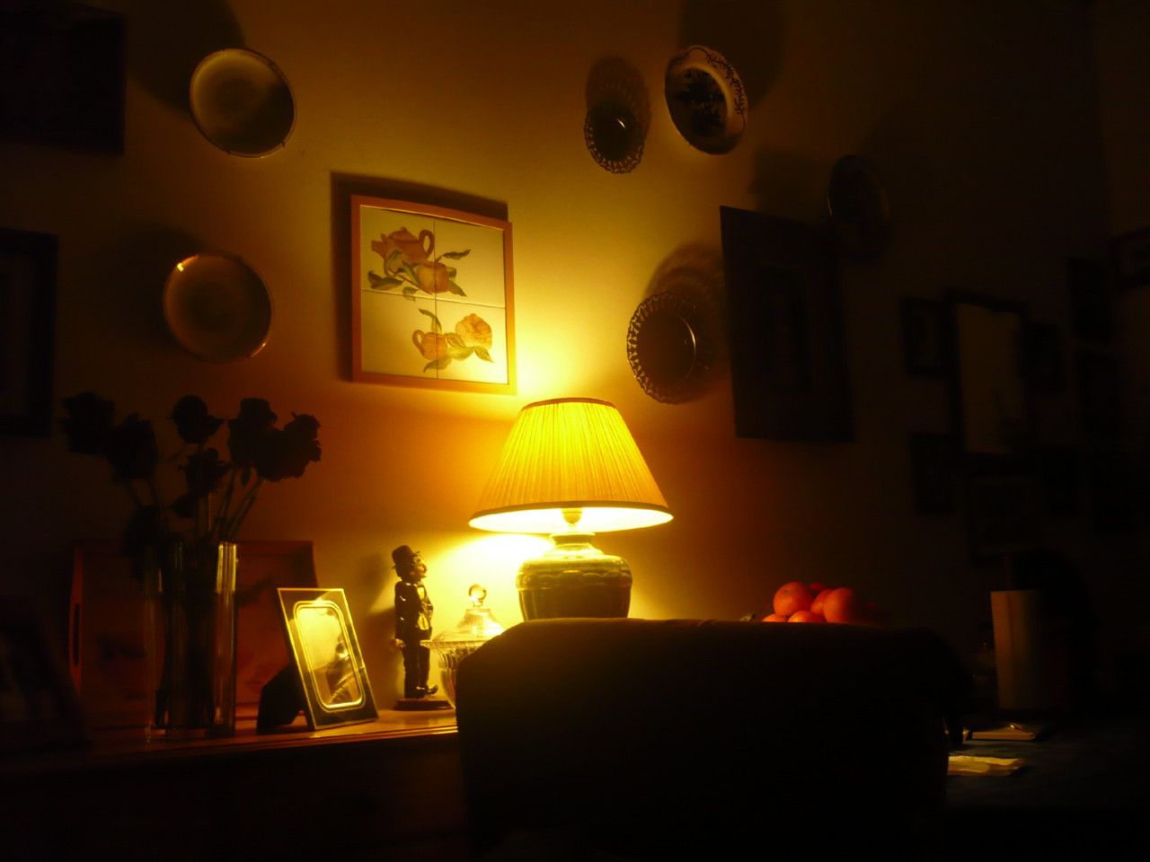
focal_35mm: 35
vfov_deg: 40.7
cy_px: 431
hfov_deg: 52.6
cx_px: 575
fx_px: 1163
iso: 200
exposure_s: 1/13
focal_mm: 5.8
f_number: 2.8
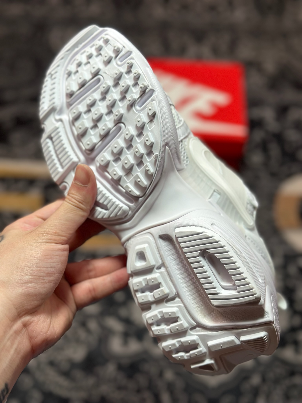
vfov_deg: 39.7
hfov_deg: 30.3
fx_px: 558
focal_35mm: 48
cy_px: 202
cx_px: 151
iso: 80
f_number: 1.78
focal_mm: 6.86
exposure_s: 1/894
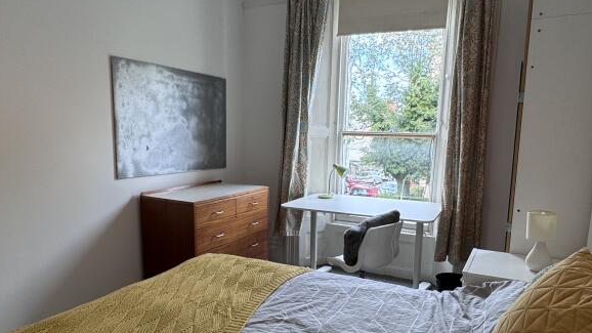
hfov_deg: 69.9
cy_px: 204
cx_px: 302
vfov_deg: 42.6
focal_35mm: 27
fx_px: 424
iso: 80
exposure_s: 1/100
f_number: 2.2
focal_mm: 2.22
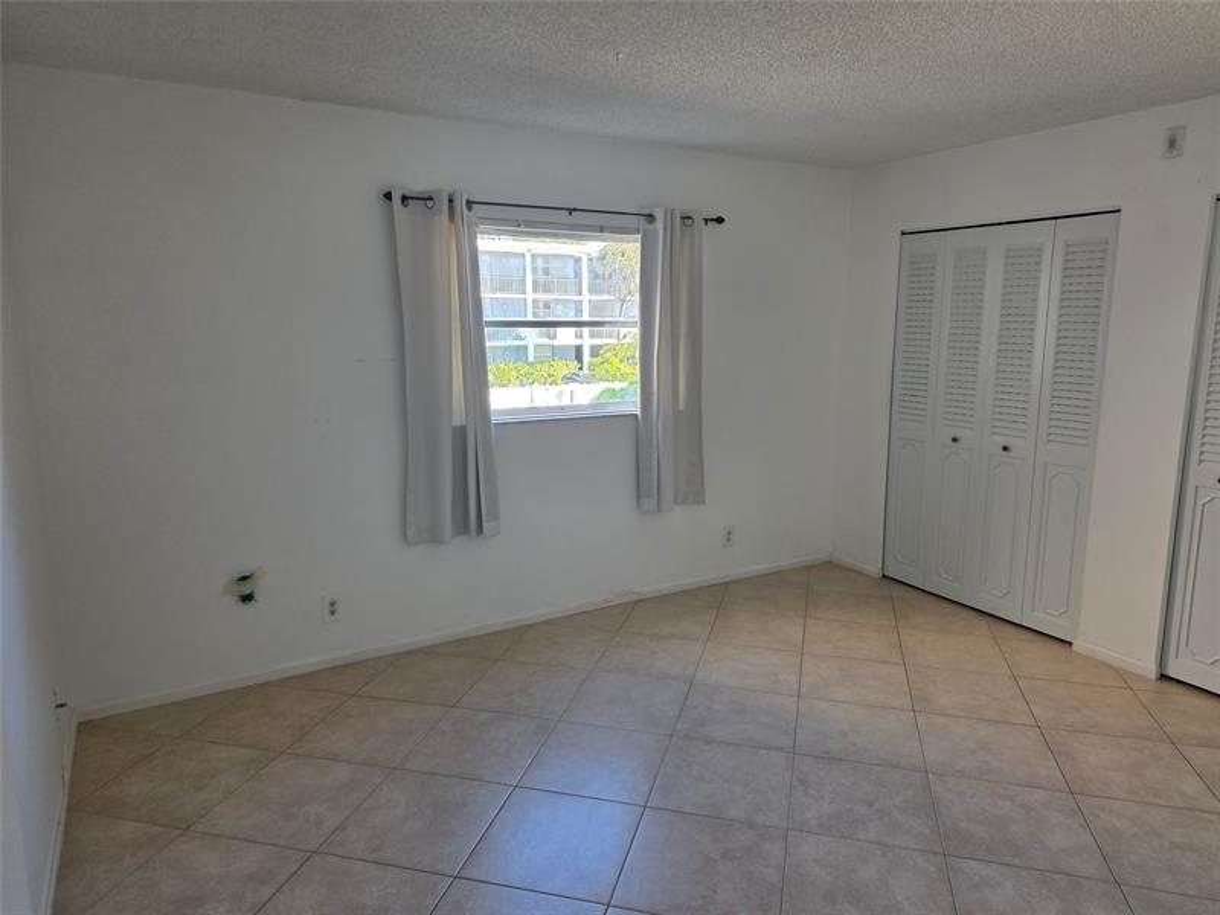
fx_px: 811
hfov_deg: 73.9
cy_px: 458
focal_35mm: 23
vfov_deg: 58.9
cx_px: 610
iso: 80
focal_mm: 6.25
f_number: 1.7
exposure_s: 1/180
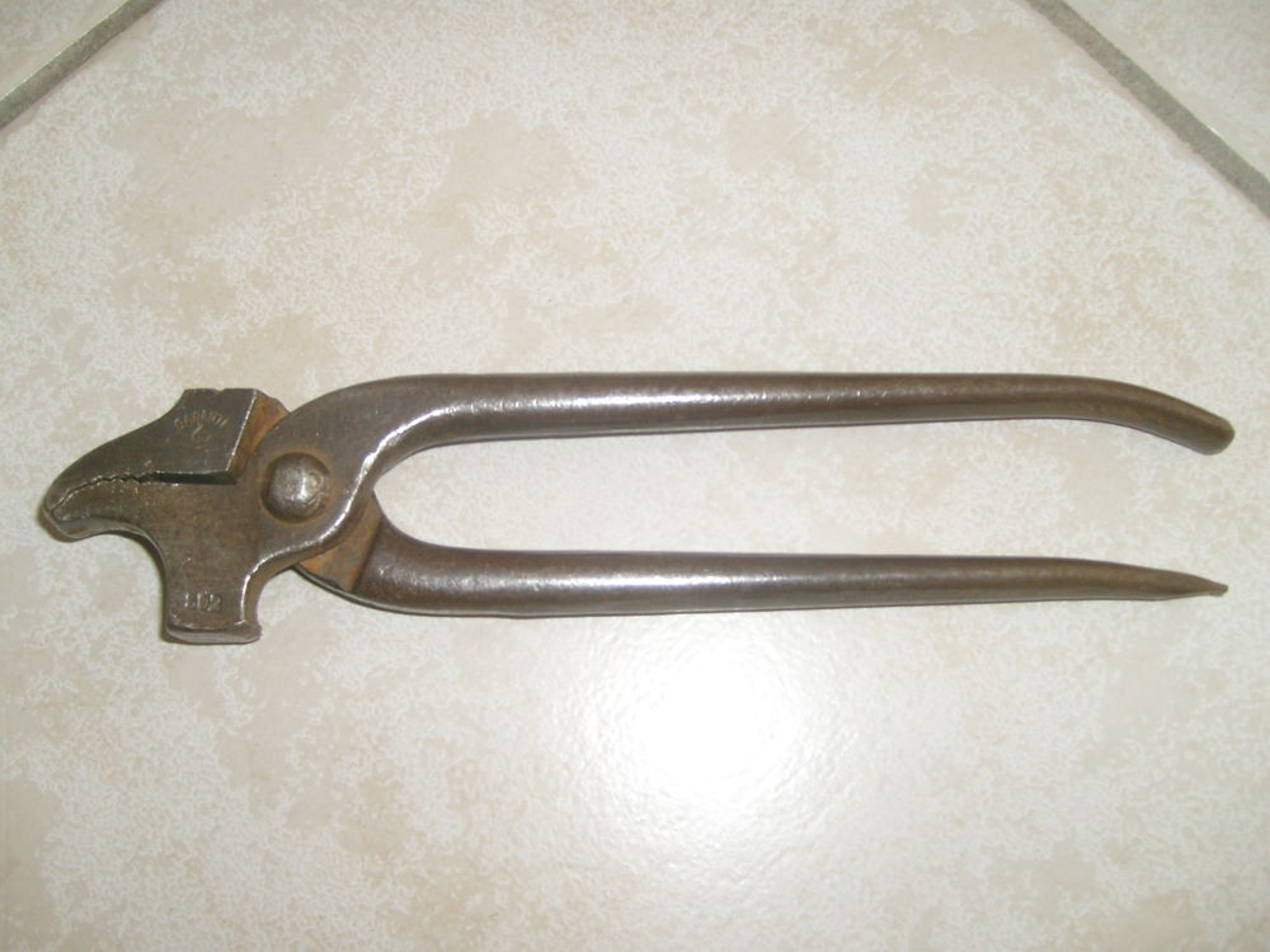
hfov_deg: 52.6
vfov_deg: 40.7
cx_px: 635
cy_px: 476
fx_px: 1284
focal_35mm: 35
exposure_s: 1/45
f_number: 2.8
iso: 100
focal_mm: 5.8
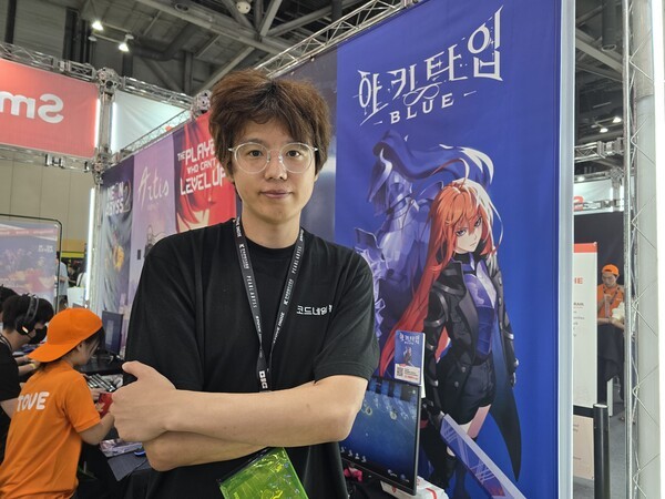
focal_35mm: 23
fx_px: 442
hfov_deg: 73.9
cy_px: 250
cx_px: 332
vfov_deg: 58.9
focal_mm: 6.3
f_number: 1.7
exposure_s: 1/120
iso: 125
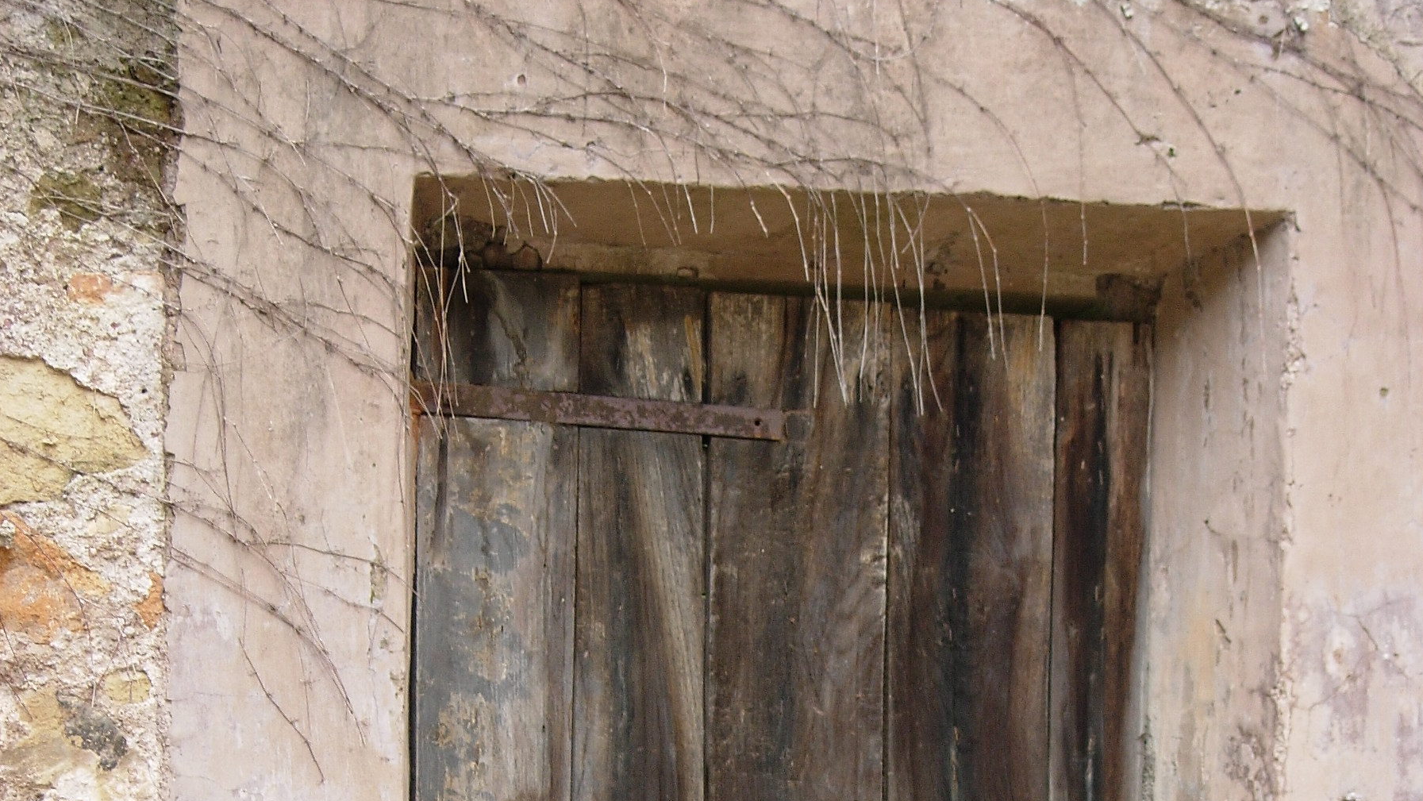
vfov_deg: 11.3
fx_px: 3962
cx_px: 713
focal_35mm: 105
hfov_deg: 20.4
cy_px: 949
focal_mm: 14.9
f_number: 3.7
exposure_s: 1/27.6
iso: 64
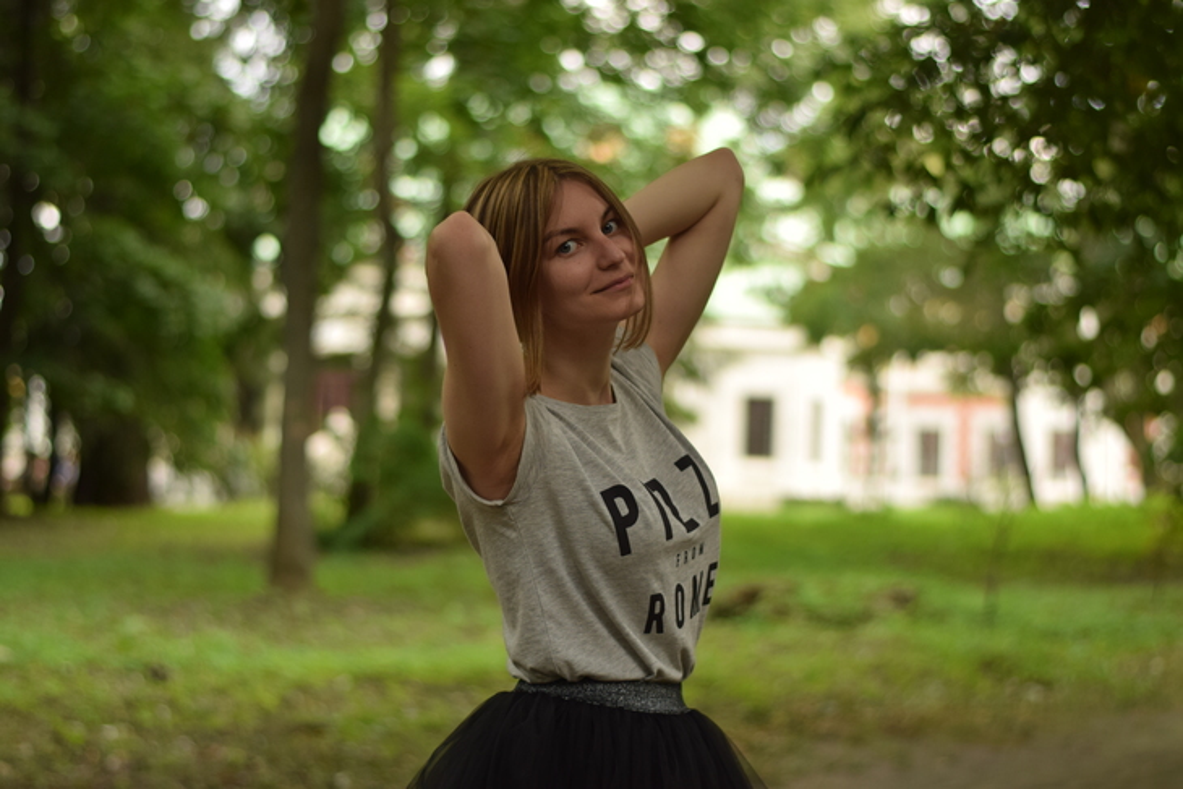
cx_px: 592
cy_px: 394
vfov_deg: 18.2
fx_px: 2465
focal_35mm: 75
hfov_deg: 27.0
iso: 200
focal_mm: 50
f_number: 1.8
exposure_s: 1/500
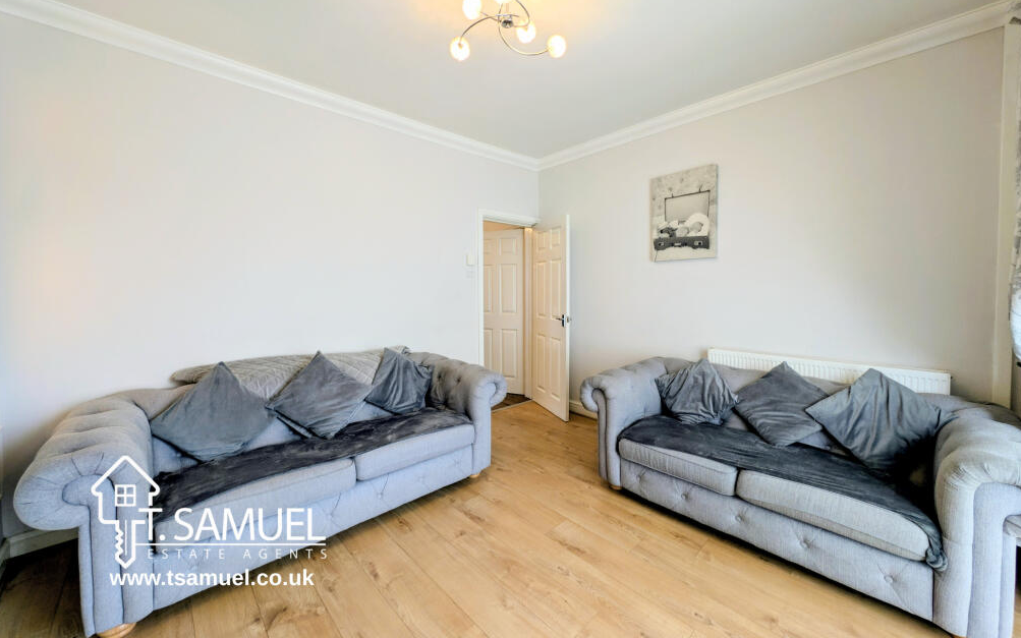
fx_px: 362
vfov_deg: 82.7
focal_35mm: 13
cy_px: 298
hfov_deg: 109.3
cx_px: 519
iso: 42
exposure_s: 1/50
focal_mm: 2.23
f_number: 1.95
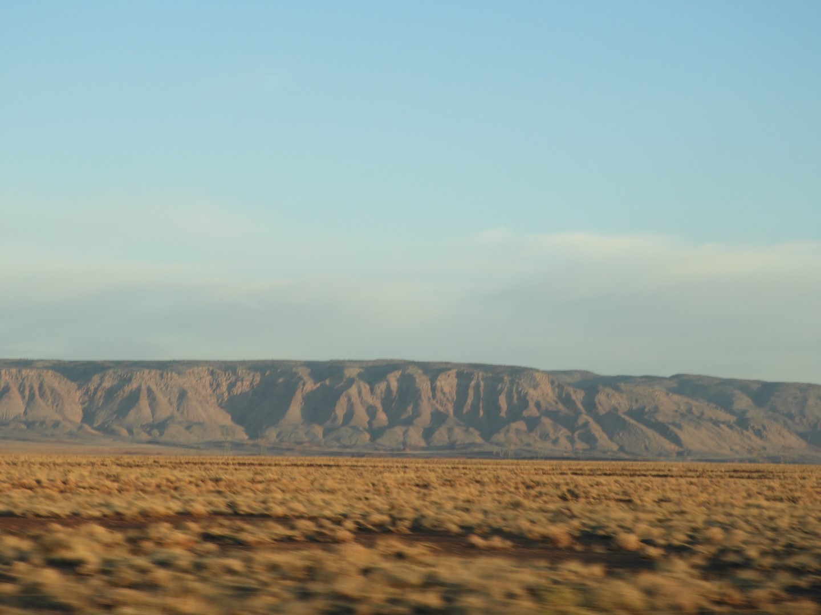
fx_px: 2727
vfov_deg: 12.9
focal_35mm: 115
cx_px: 410
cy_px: 308
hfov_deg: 17.1
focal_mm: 20.6
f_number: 5
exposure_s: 1/100
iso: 100
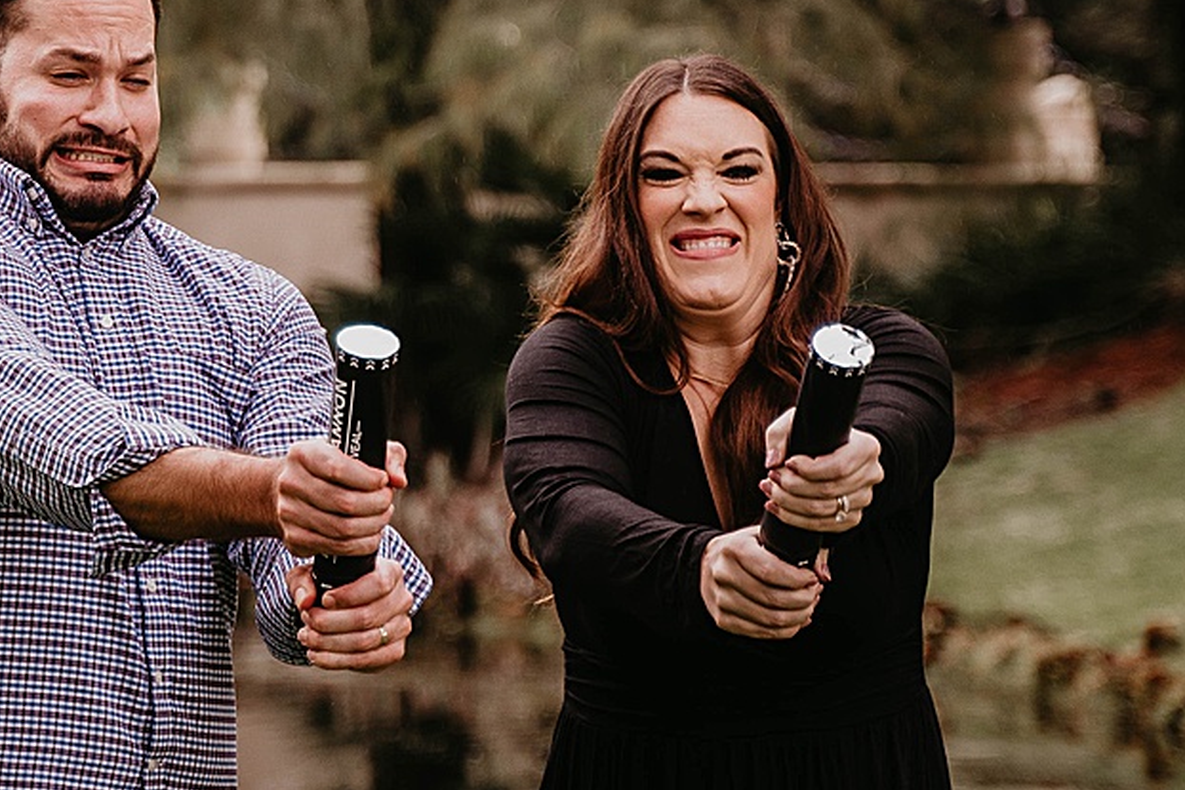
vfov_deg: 7.1
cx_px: 335
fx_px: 6354
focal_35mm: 193
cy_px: 328
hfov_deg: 10.6
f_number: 2.8
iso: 250
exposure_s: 1/200
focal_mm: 75
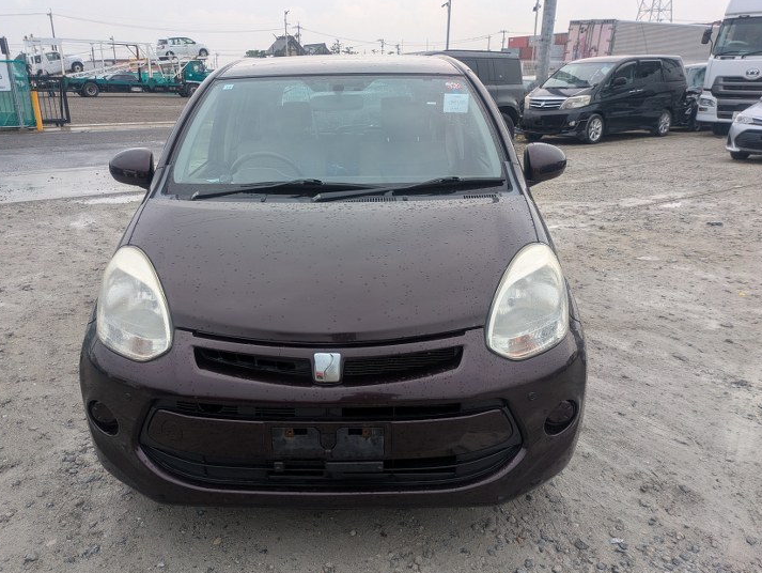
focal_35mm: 28
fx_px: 617
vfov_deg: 49.8
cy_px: 310
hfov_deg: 63.3
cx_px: 345
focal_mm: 5.43
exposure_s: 1/504
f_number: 1.89
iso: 54
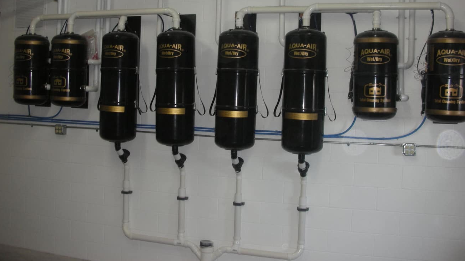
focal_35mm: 39
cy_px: 95
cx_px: 229
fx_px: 481
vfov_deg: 30.3
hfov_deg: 51.6
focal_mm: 5.8
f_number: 3
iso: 122
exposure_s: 1/60.1
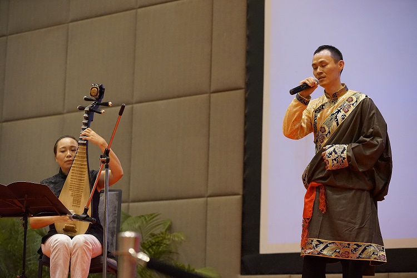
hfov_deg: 20.4
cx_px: 208
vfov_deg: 13.7
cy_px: 139
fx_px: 1158
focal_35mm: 100
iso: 6400
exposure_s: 1/160
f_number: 3.2
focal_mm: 100
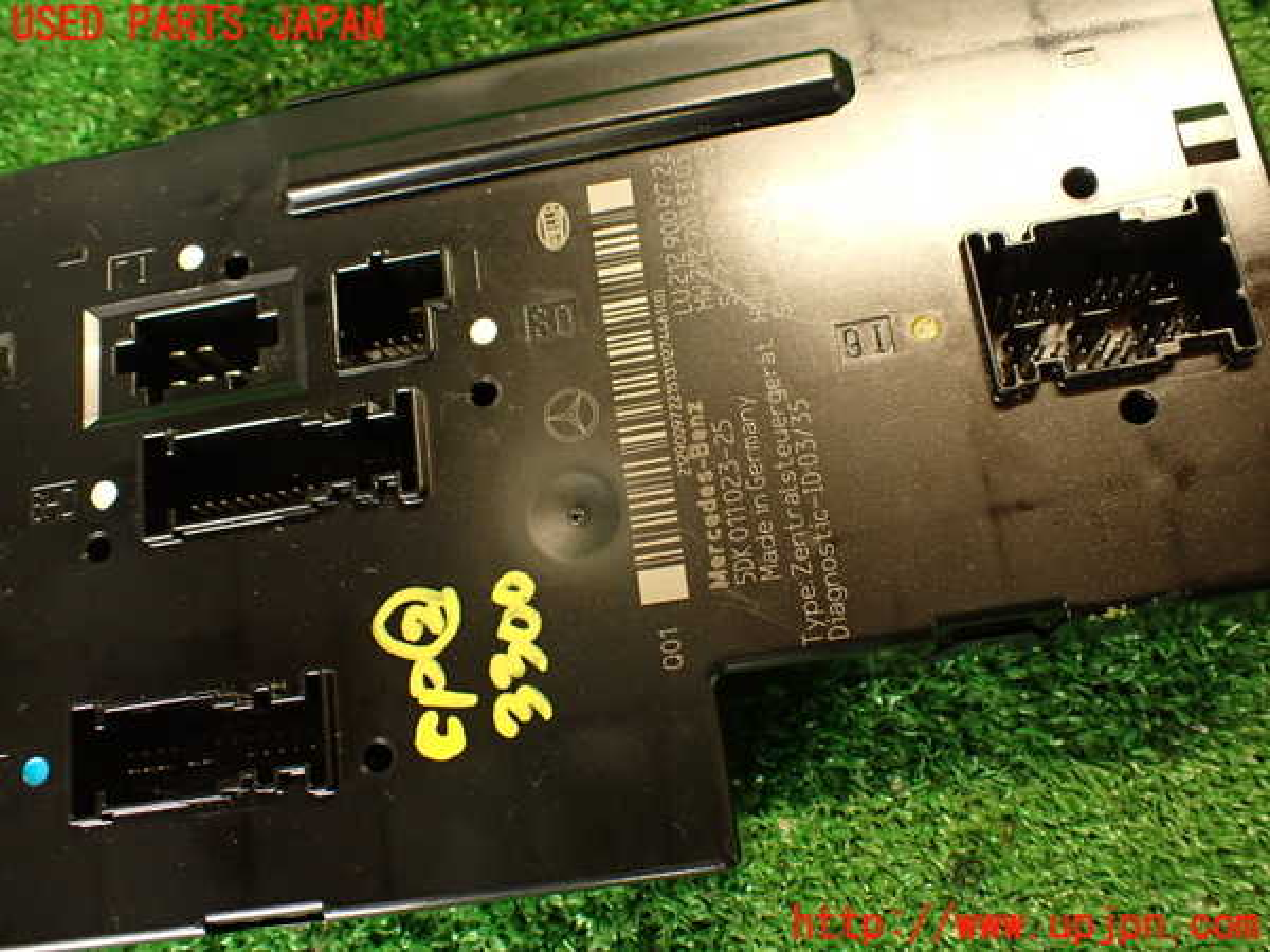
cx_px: 635
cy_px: 476
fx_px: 1174
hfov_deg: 56.8
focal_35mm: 32
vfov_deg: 44.2
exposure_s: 1/30
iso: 400
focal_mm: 5.79
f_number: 2.4
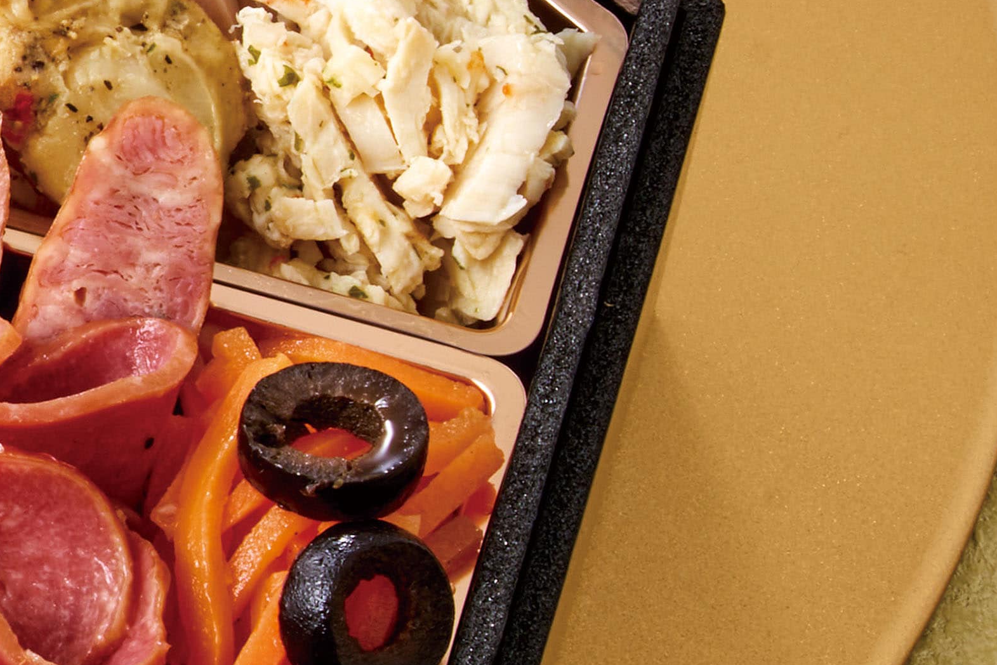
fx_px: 10313
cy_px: 243
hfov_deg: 5.4
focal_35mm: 372
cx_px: -1052
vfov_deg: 3.7
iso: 100
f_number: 20
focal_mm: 62.9
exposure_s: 1/125
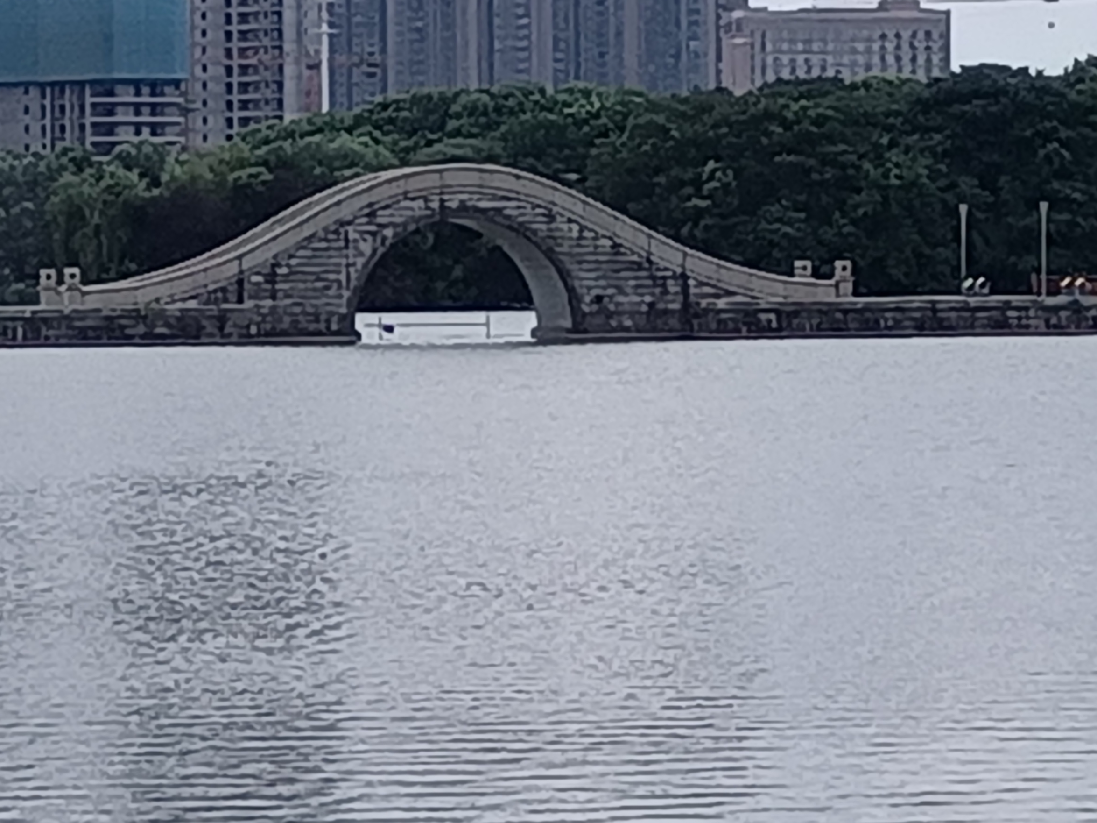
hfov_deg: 9.6
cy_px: 332
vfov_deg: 7.2
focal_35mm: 206
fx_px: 6528
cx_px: 540
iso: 108
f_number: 1.8
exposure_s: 1/1513
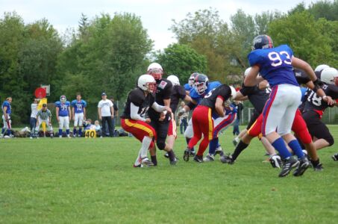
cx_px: 169
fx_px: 1209
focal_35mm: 129
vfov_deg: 10.6
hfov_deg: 15.9
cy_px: 112
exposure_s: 1/1000
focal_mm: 86
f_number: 4
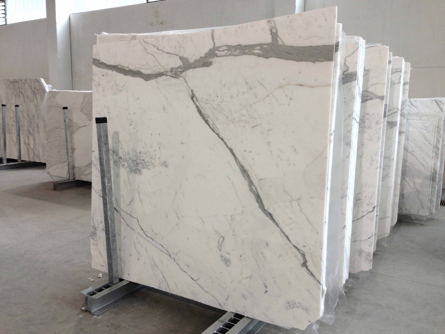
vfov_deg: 42.9
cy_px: 167
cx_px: 222
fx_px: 424
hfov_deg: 55.4
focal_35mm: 33
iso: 50
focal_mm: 4.13
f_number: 2.4
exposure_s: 1/24
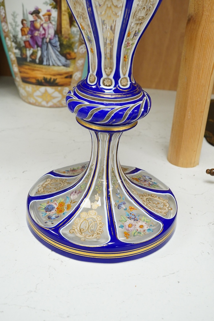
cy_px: 160
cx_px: 107
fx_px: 401
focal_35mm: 45
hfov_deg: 29.9
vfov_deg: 43.6
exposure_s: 1/125
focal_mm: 30
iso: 2500
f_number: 11
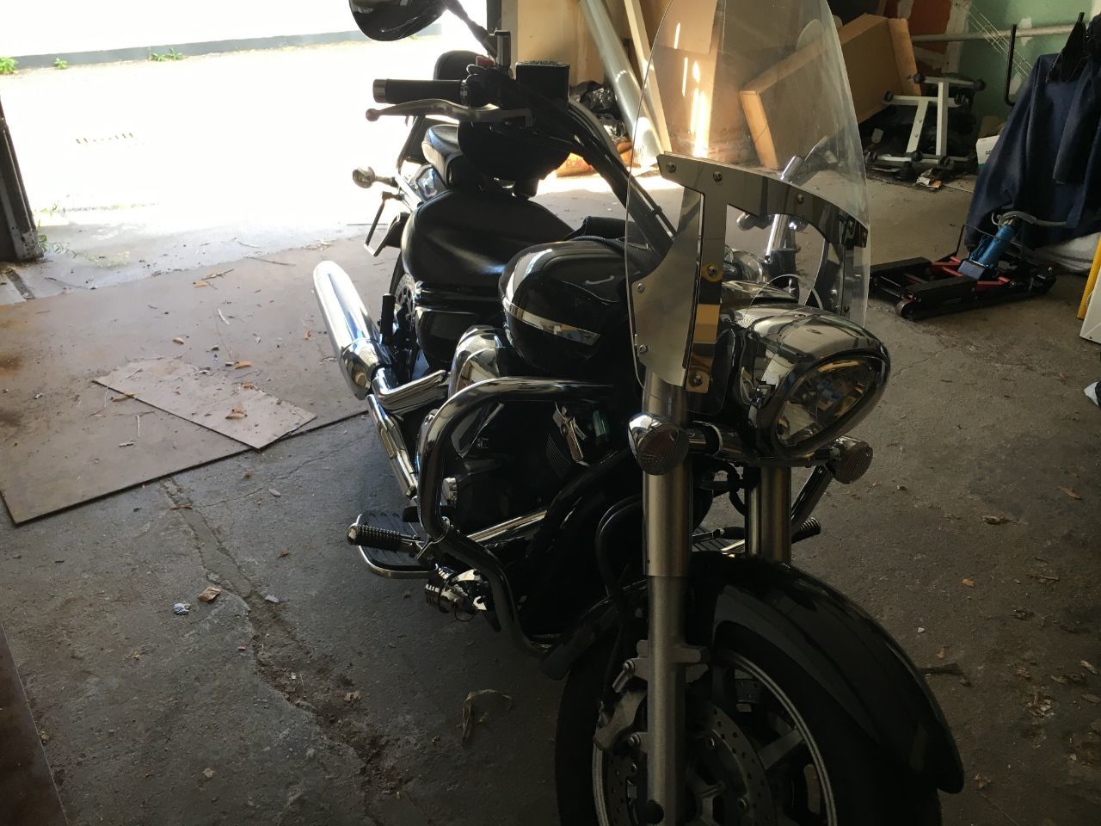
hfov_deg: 61.7
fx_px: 922
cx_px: 550
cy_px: 413
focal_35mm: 29
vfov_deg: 48.2
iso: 32
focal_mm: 4.15
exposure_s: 1/33
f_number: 2.2
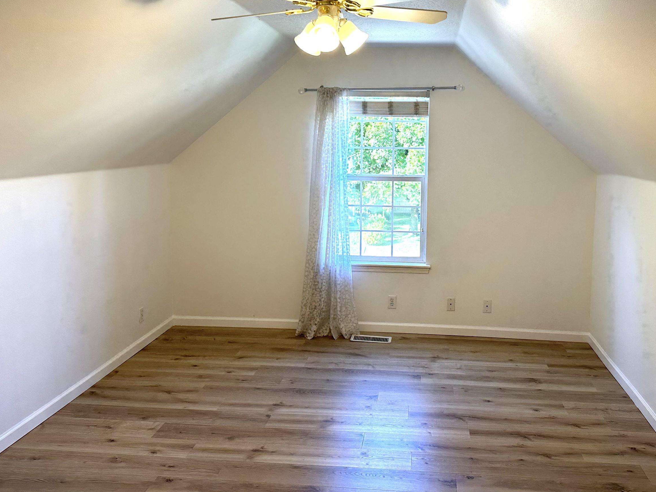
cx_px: 372
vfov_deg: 44.0
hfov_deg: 56.6
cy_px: 201
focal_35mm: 32
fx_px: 606
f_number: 1.78
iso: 100
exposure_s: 1/120
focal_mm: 6.86
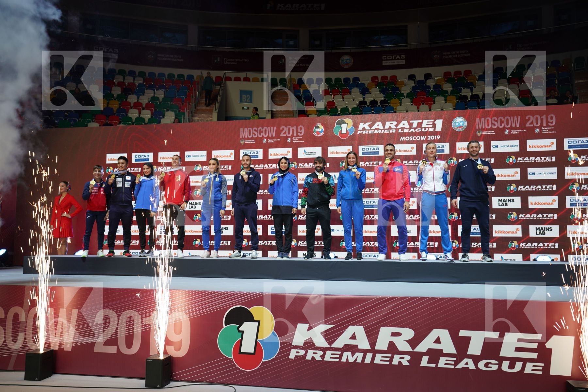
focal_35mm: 30
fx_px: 490
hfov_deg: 61.9
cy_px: 196
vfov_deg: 43.6
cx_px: 294
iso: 100
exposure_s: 1/80
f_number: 2.8
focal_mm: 30
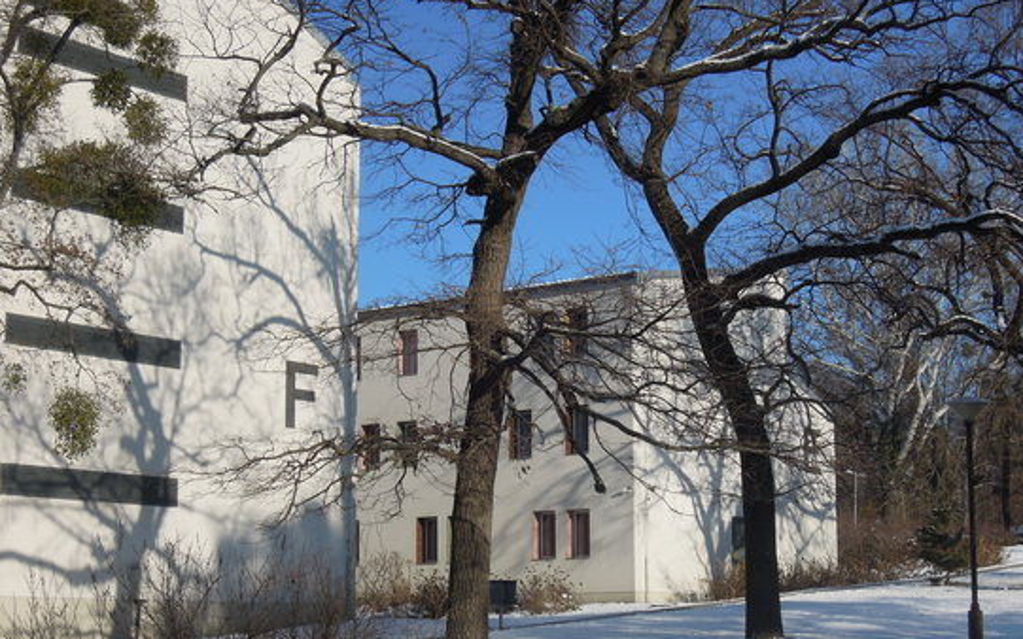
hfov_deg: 31.1
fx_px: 1840
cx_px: 512
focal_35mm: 66
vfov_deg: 19.7
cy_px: 332
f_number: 5.2
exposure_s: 1/1250
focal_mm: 11.1
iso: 160
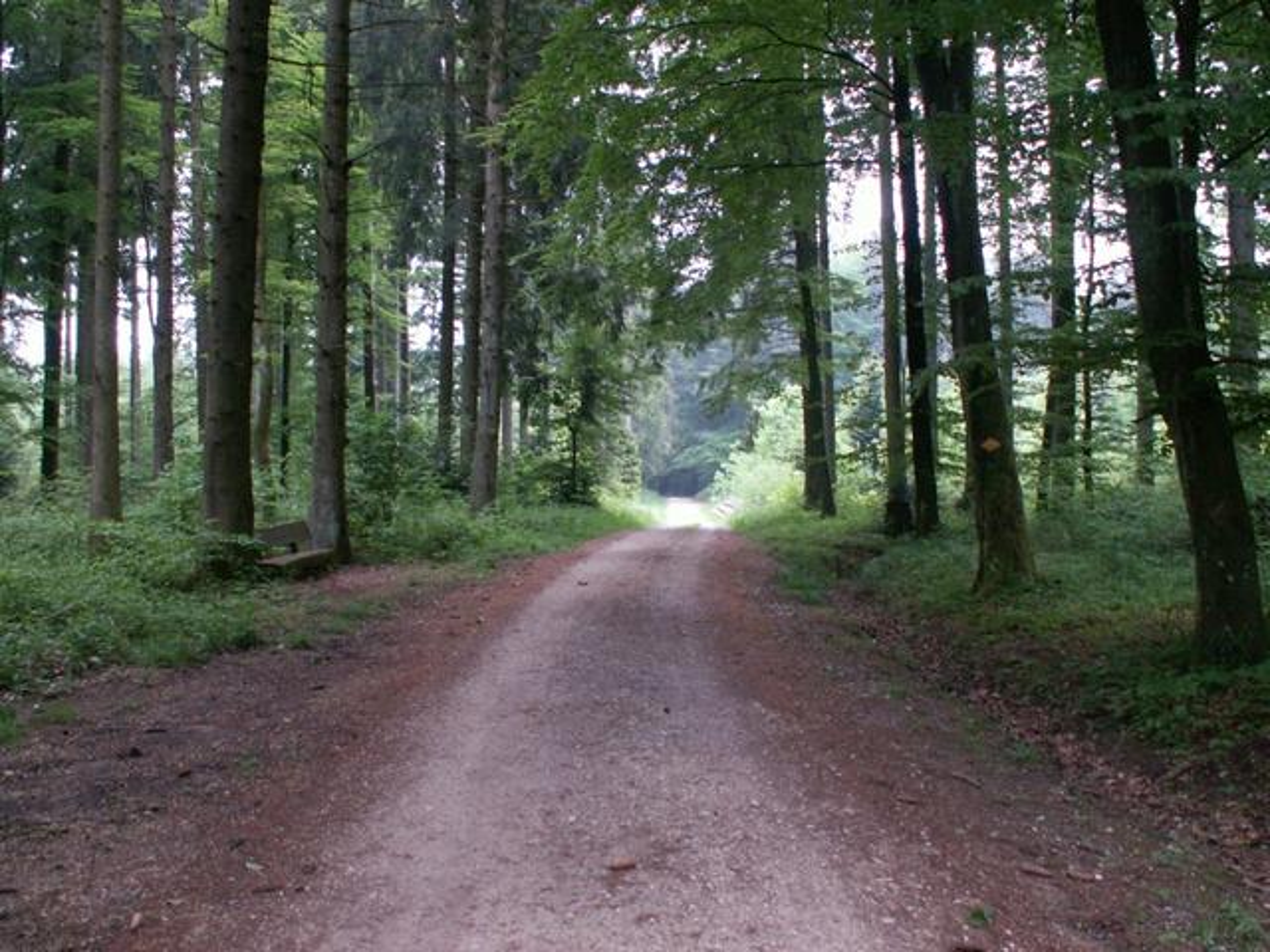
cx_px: 635
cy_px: 476
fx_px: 1284
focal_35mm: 35
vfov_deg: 40.7
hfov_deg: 52.6
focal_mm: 5.86
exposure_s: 1/40
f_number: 2.8
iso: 80
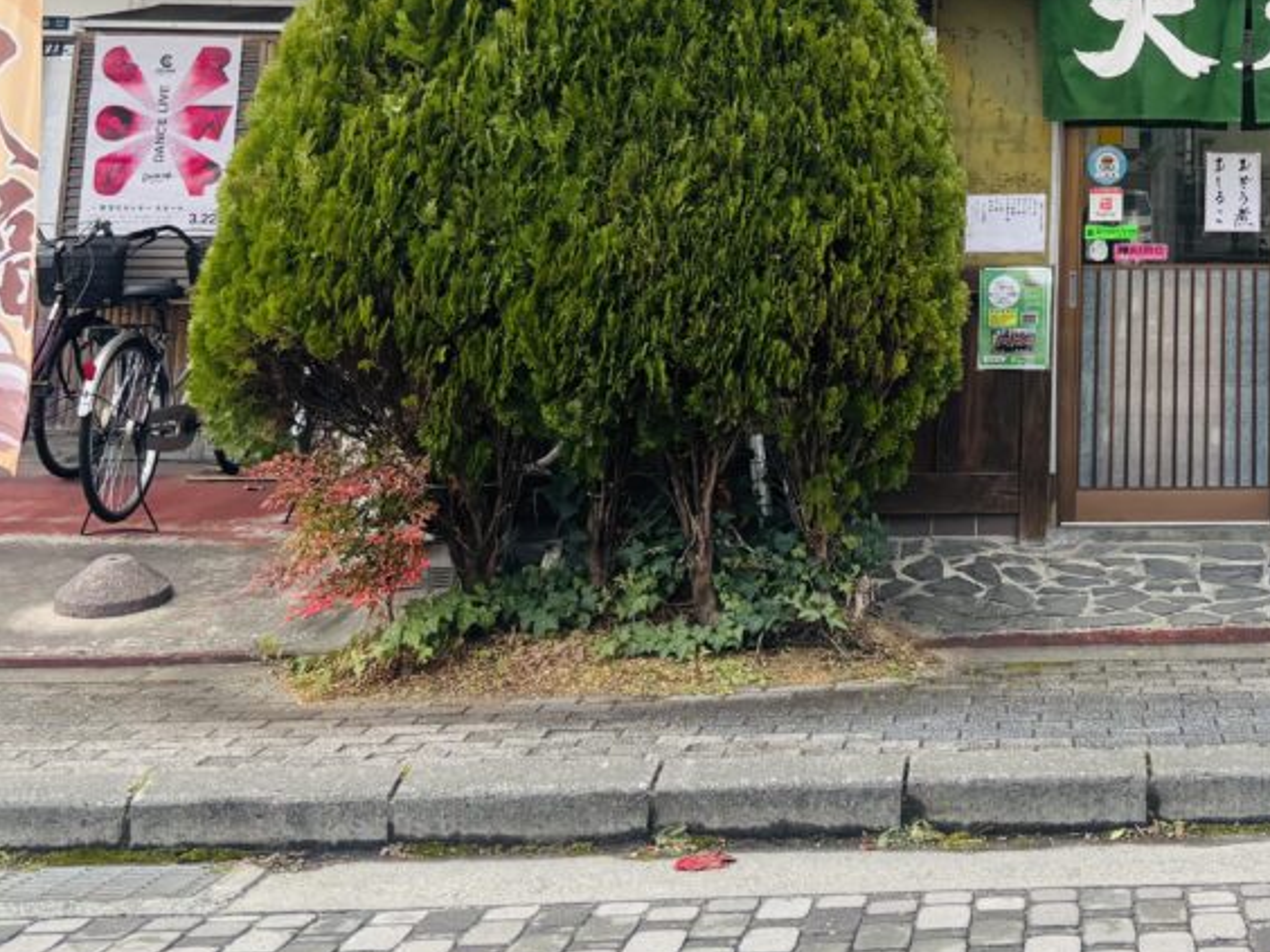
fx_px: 2165
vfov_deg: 23.3
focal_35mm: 59
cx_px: 1295
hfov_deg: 30.2
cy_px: -99
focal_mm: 5.96
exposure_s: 1/525
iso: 50
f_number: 1.6
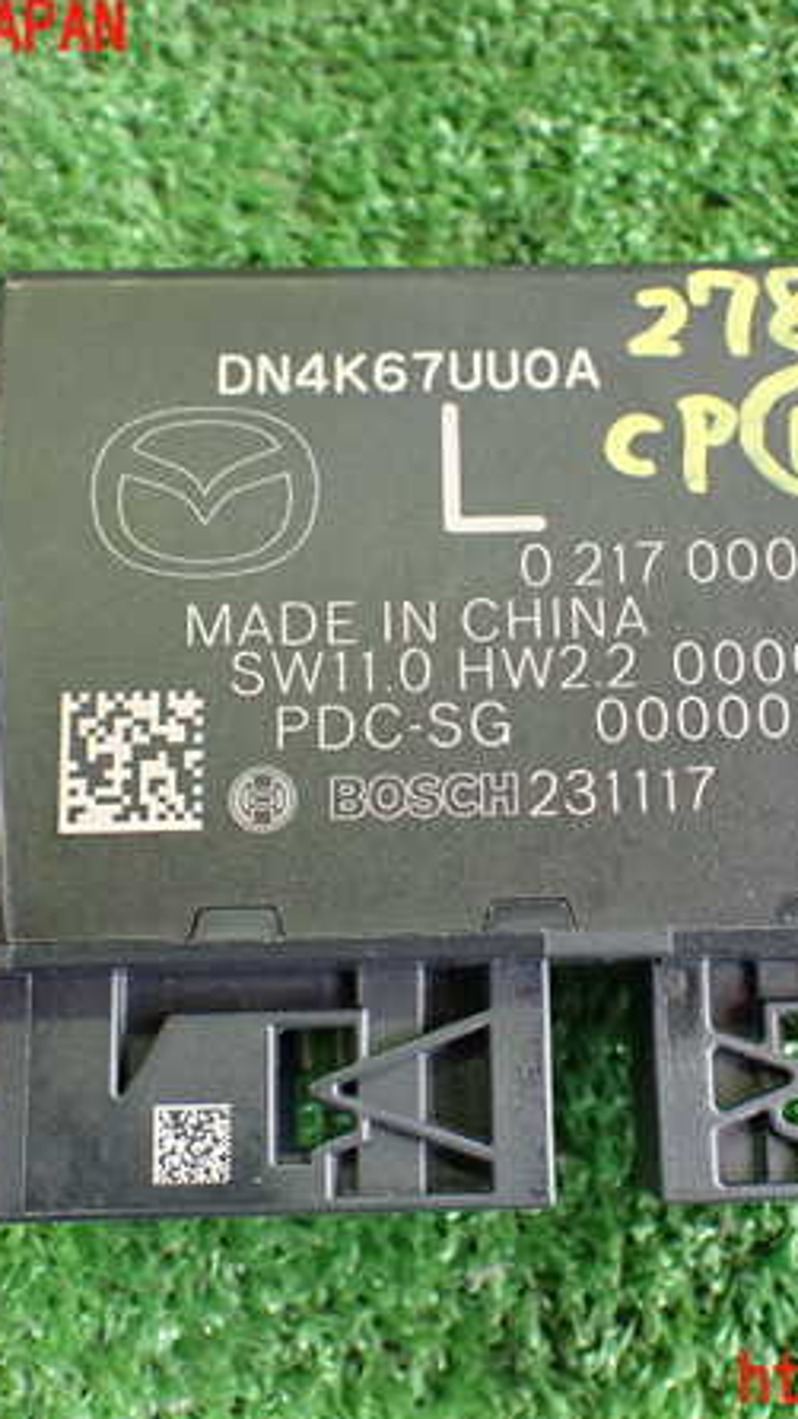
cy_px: 706
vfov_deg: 46.4
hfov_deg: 27.0
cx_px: 502
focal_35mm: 44
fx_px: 1655
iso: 800
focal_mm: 5.4
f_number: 2.3
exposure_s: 1/80
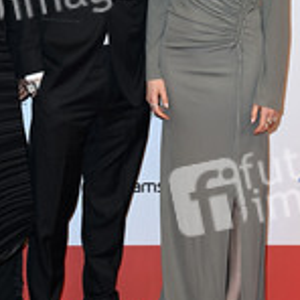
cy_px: 87
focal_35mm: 115
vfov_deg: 15.1
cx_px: 89
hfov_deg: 15.1
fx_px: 1128
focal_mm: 50
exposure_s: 1/200
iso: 640
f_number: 7.1
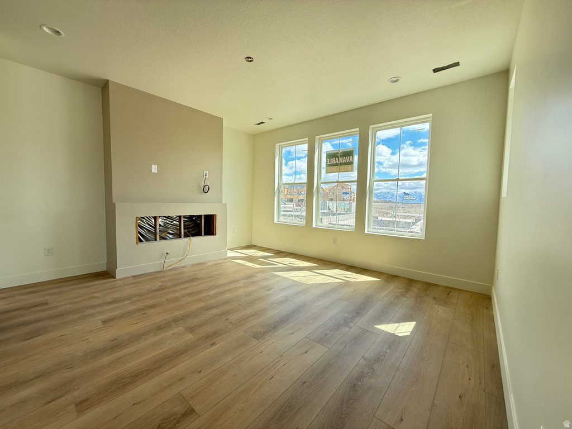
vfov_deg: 85.7
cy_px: 214
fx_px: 231
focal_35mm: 14
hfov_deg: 102.1
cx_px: 286
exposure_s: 1/273
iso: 64
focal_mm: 2.22
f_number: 2.2
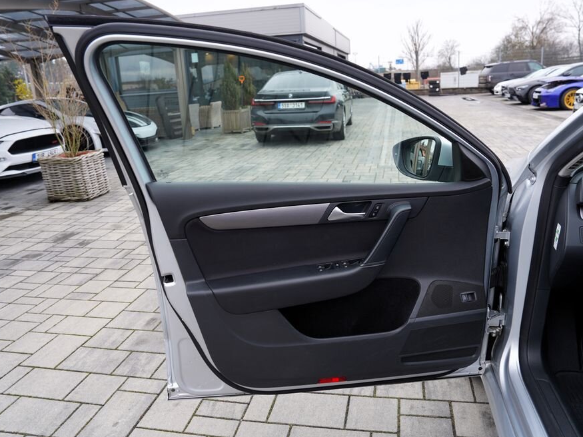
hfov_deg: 65.3
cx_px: 310
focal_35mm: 27
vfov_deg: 51.3
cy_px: 216
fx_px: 455
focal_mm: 24
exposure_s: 1/80
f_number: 4.5
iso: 100
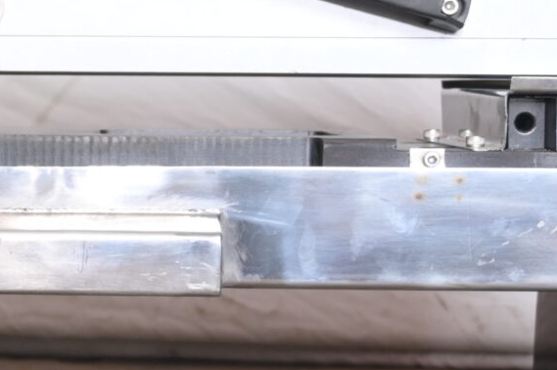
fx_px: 2225
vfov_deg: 9.5
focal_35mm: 144
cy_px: 194
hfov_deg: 13.9
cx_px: -97
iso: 800
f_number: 4
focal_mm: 32
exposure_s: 1/100
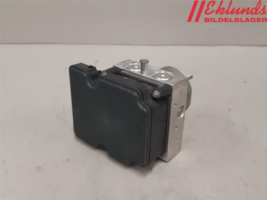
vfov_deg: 53.1
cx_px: 134
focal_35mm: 26
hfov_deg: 67.3
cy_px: 100
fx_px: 201
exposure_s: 1/60
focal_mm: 3.93
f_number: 1.7
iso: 160
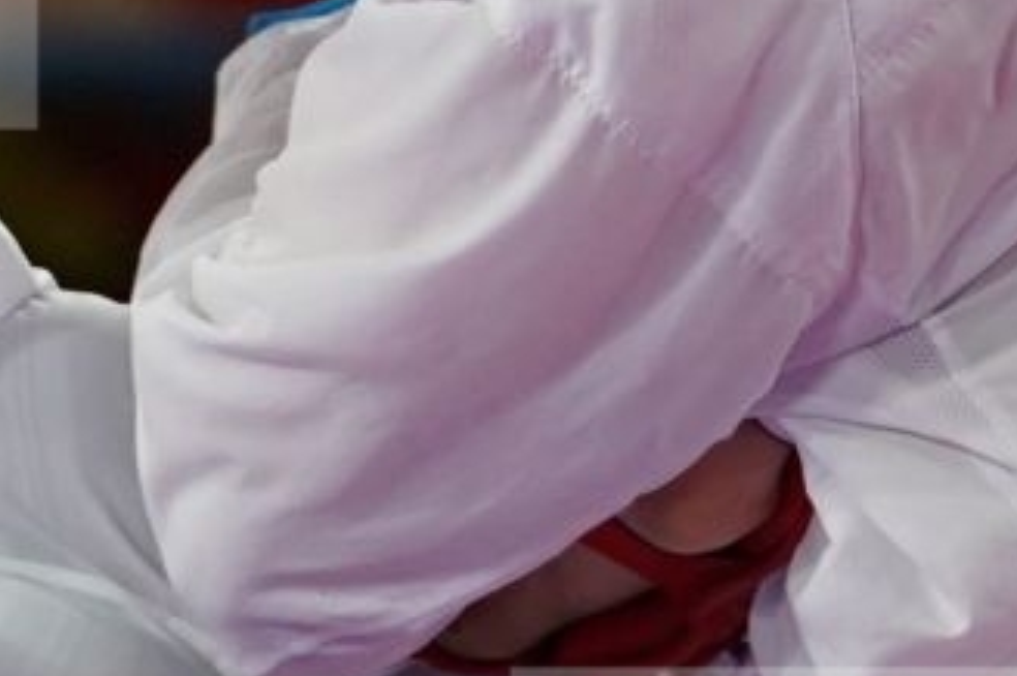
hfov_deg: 1.8
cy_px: -152
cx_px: 800
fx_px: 33019
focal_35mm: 1170
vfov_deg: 1.2
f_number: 2.8
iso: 1250
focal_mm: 142
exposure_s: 1/1000
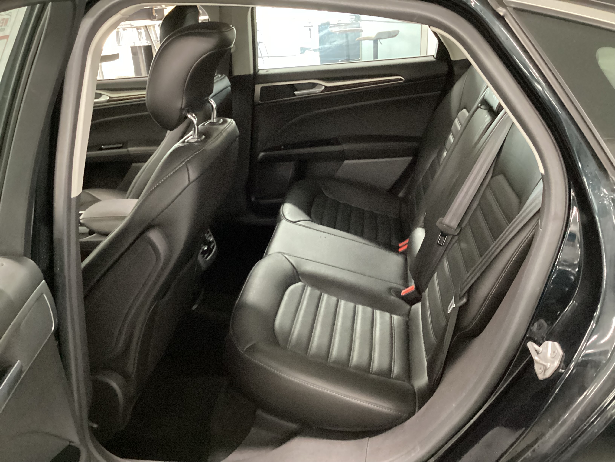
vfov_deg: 45.4
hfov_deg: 58.4
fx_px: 551
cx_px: 308
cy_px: 231
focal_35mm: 31
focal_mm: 3.3
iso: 640
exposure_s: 1/17
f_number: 2.4
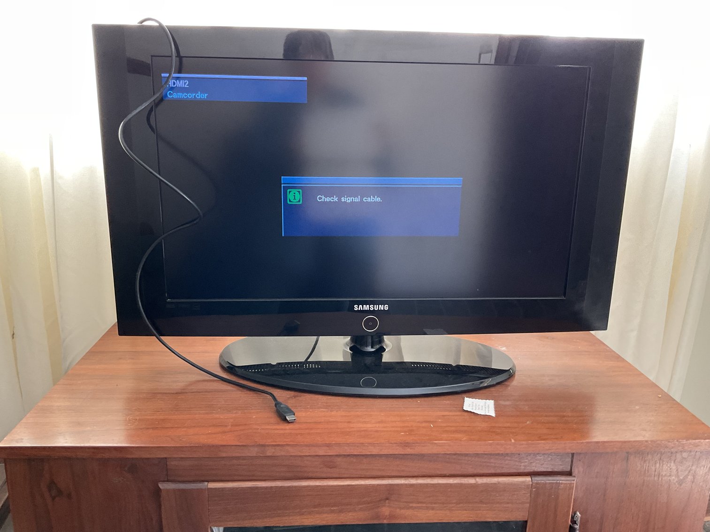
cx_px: 355
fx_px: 595
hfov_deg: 61.7
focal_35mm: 29
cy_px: 266
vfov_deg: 48.2
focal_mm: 3
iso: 160
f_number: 1.8
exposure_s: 1/60
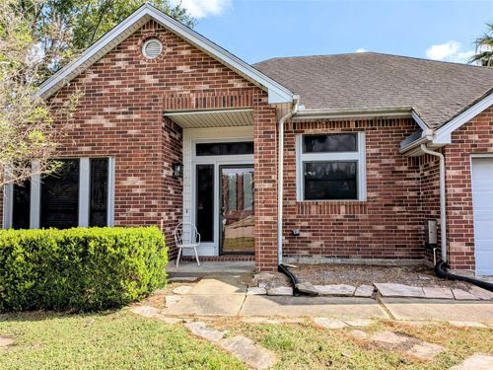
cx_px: 246
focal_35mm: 24
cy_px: 185
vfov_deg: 56.8
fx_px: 342
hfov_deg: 71.6
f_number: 1.7
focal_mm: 4.53
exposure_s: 1/1350
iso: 28
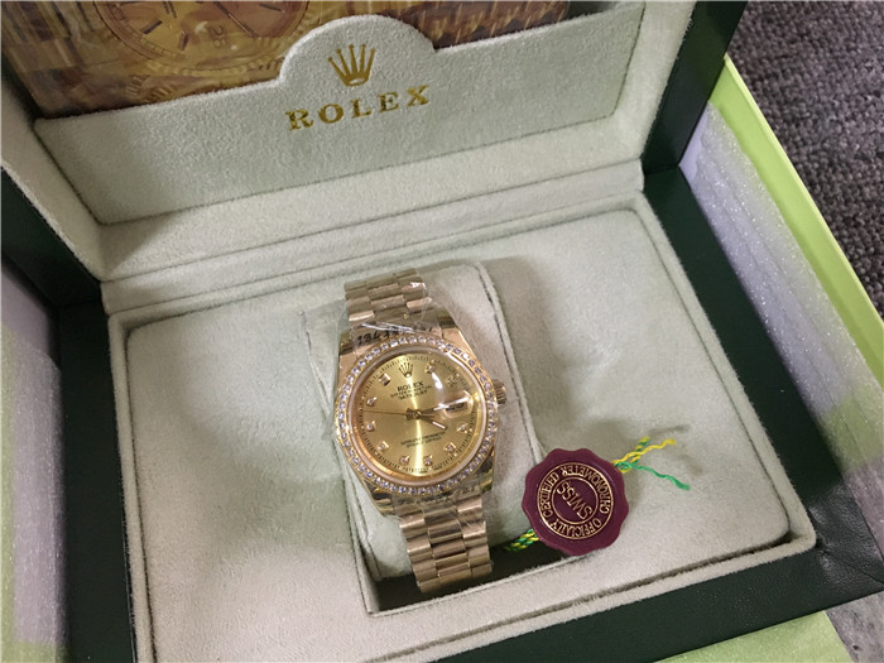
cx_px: 442
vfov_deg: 48.2
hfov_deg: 61.7
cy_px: 332
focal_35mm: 29
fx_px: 741
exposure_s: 1/17
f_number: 2.2
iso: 200
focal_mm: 4.15
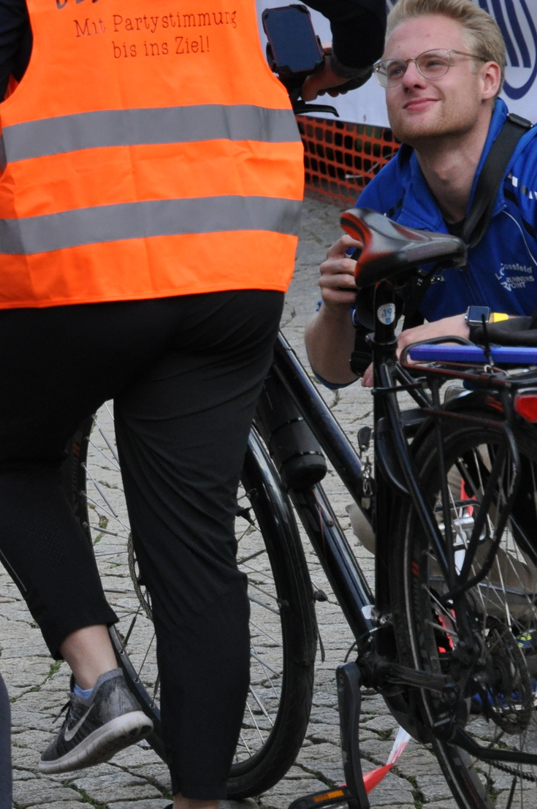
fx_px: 5766
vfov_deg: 8.0
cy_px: 406
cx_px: -1
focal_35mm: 257
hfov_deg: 5.3
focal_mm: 85
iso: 800
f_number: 5.6
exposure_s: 1/1000
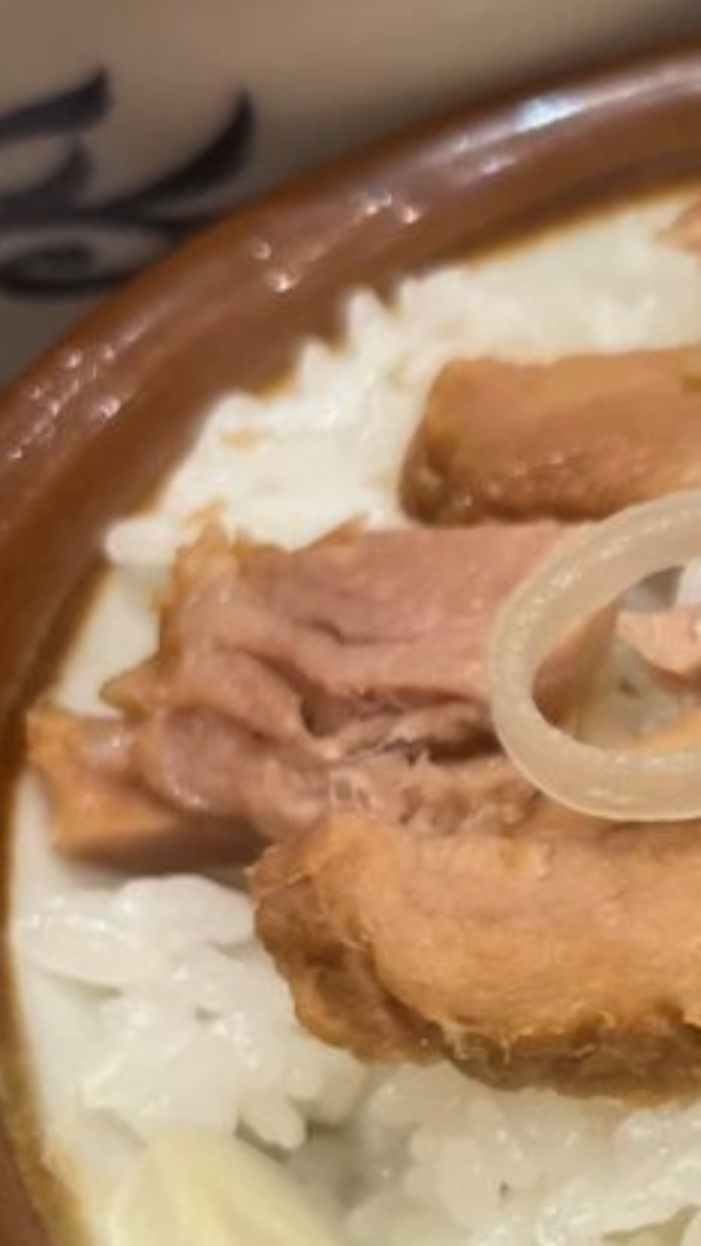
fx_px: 2312
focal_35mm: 70
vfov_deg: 30.0
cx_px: 1062
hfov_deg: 15.8
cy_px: 795
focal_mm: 4.2
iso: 125
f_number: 1.6
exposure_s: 1/121
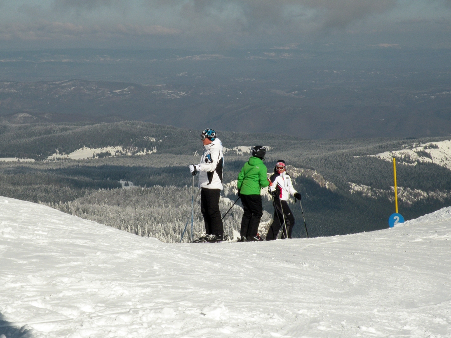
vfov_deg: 13.5
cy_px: 169
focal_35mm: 110
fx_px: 1433
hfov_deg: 17.9
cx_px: 226
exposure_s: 1/1126
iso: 200
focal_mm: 19.4
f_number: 8
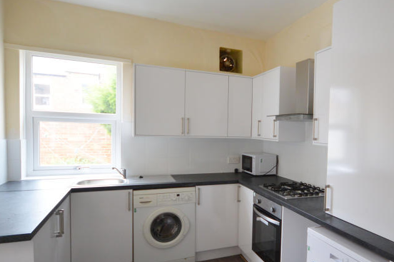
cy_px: 151
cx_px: 270
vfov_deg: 48.0
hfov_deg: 65.6
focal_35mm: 27
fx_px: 293
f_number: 4.2
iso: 720
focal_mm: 11
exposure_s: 1/60
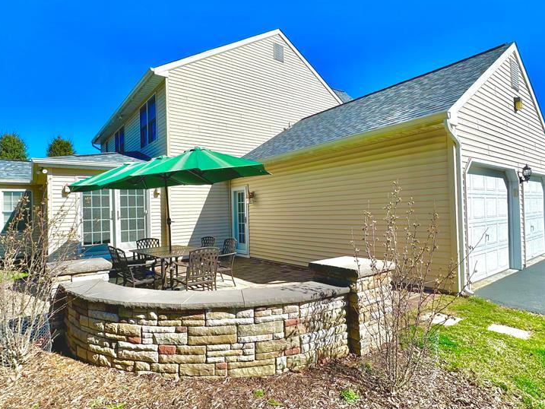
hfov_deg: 81.7
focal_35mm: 20
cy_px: 204
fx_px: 315
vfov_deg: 66.0
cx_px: 262
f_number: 2.2
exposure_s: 1/2053
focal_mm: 2.22
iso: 50
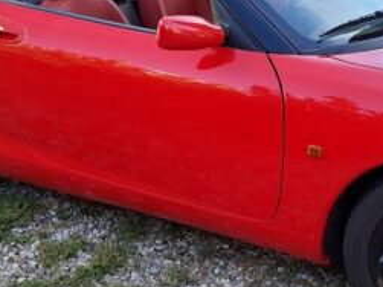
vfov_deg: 33.4
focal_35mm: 43
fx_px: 476
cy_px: 105
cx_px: 204
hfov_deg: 43.8
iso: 40
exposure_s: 1/141
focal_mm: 3.6
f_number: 1.9
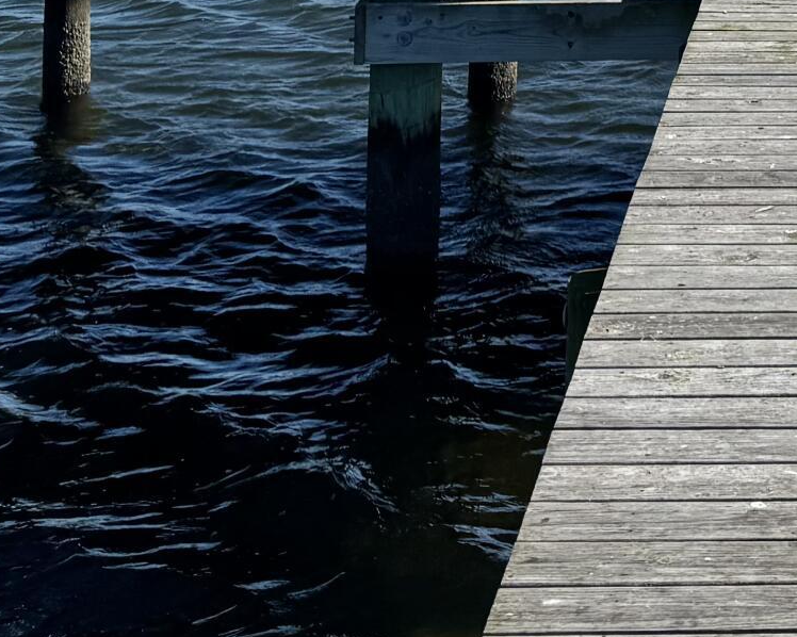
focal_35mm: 94
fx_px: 2217
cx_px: 990
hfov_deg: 19.1
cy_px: -479
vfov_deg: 14.5
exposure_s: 1/6410
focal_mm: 6.76
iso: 80
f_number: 1.78
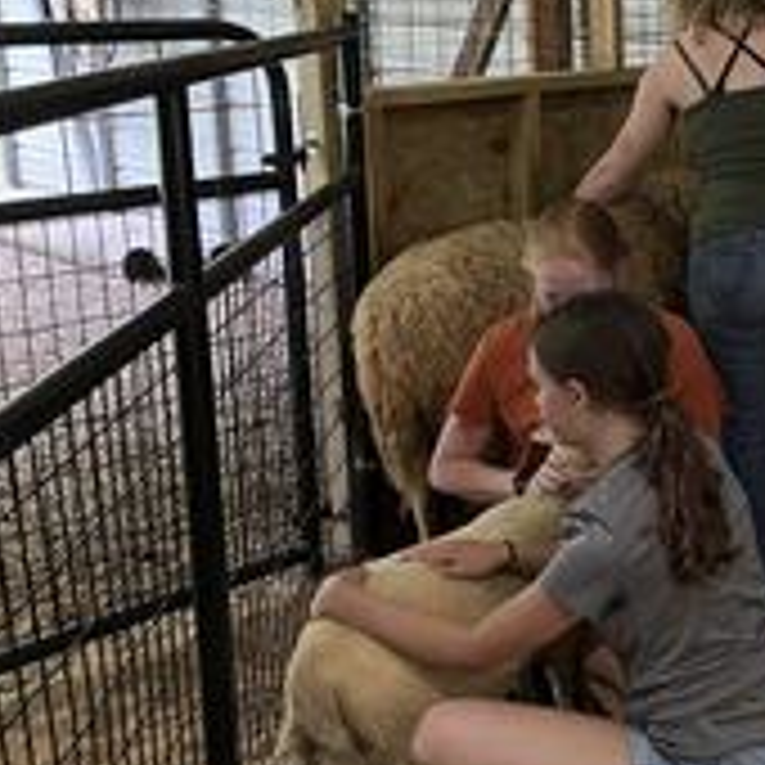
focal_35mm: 54
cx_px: 792
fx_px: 1350
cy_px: 284
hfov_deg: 29.3
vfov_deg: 31.5
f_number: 1.6
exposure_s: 1/30
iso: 640
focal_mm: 5.1
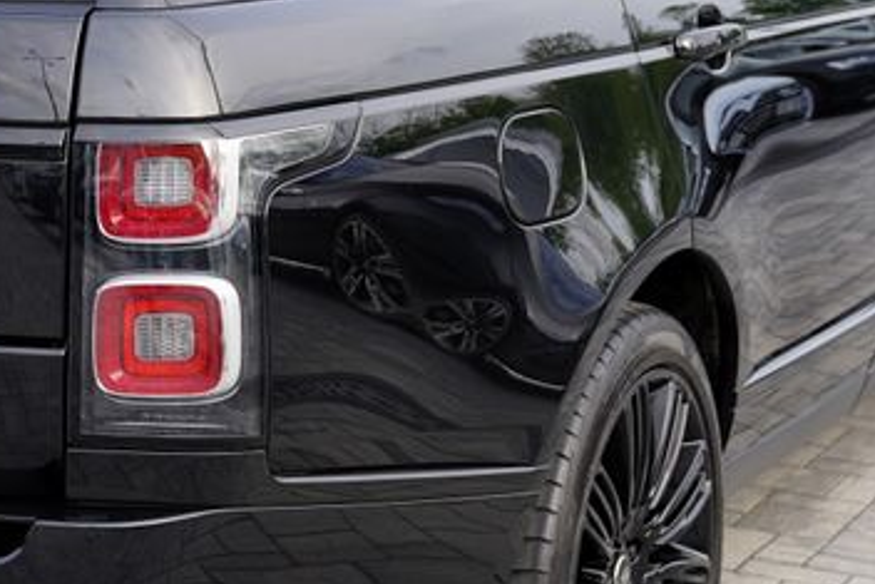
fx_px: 2407
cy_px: 210
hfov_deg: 20.2
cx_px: 85
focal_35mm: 99
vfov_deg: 13.8
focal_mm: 34
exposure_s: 1/60
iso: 100
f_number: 4
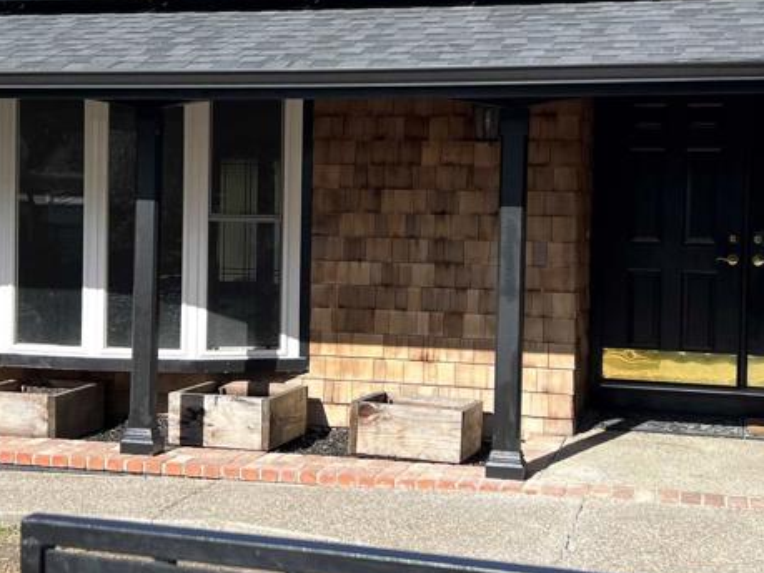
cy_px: 242
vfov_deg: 25.2
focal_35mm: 58
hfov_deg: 33.2
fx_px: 1280
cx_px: 368
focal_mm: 5.7
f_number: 1.5
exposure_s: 1/2513
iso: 50
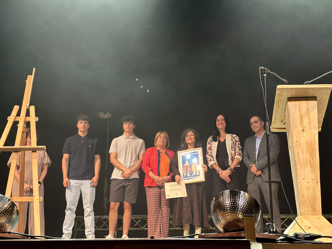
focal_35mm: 48
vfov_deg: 30.3
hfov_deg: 39.7
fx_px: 460
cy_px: 124
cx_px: 166
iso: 400
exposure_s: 1/33
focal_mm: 6.86
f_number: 1.78
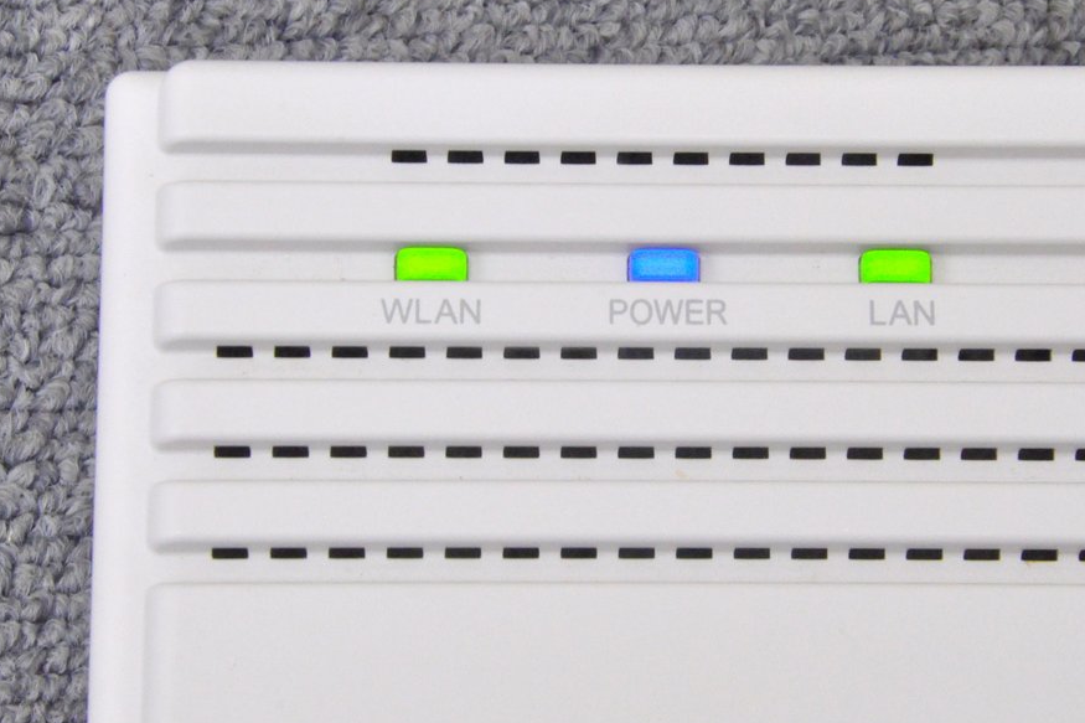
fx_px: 5263
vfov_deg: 7.9
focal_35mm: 175
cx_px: 680
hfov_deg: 11.8
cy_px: 316
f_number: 25
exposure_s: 1/20
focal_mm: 85
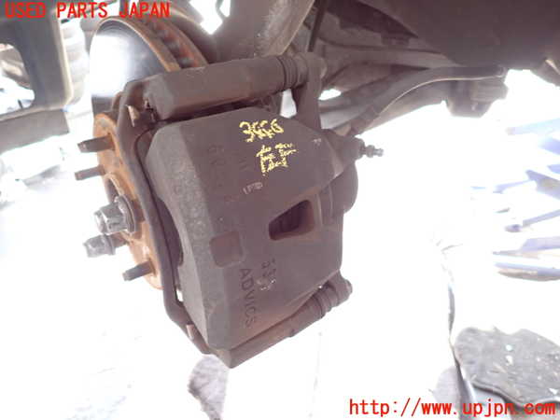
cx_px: 280
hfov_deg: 69.4
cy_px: 210
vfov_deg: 54.9
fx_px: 404
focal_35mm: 25
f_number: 2
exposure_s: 1/30
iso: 200
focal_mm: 4.5
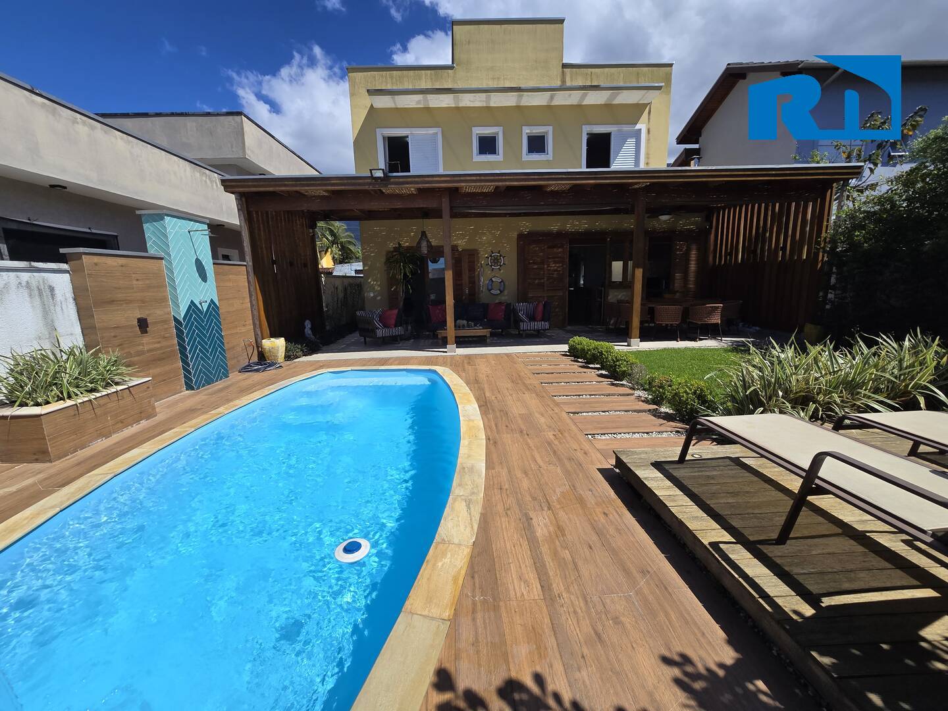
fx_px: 356
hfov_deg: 106.2
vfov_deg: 89.9
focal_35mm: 13
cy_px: 356
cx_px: 474
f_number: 2.2
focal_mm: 2.2
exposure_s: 1/3300
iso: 50
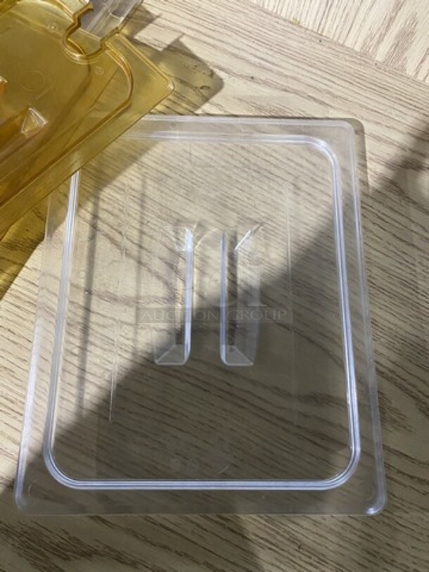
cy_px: 286
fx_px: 430
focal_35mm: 26
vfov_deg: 67.3
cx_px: 214
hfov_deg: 53.1
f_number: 1.8
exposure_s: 1/55
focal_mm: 4.25
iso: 500
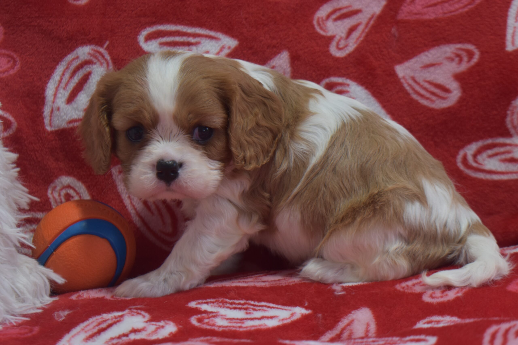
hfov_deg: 24.6
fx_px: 1187
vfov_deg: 16.6
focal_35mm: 82
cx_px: 259
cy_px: 172
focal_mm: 55
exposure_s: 1/60
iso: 400
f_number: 5.6
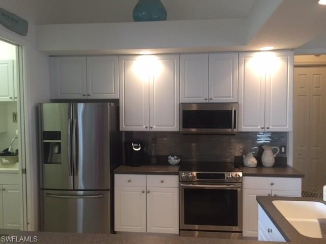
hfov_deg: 61.7
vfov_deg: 48.2
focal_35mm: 29
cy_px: 122
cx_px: 163
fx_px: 273
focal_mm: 4.15
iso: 80
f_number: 2.2
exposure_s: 1/30
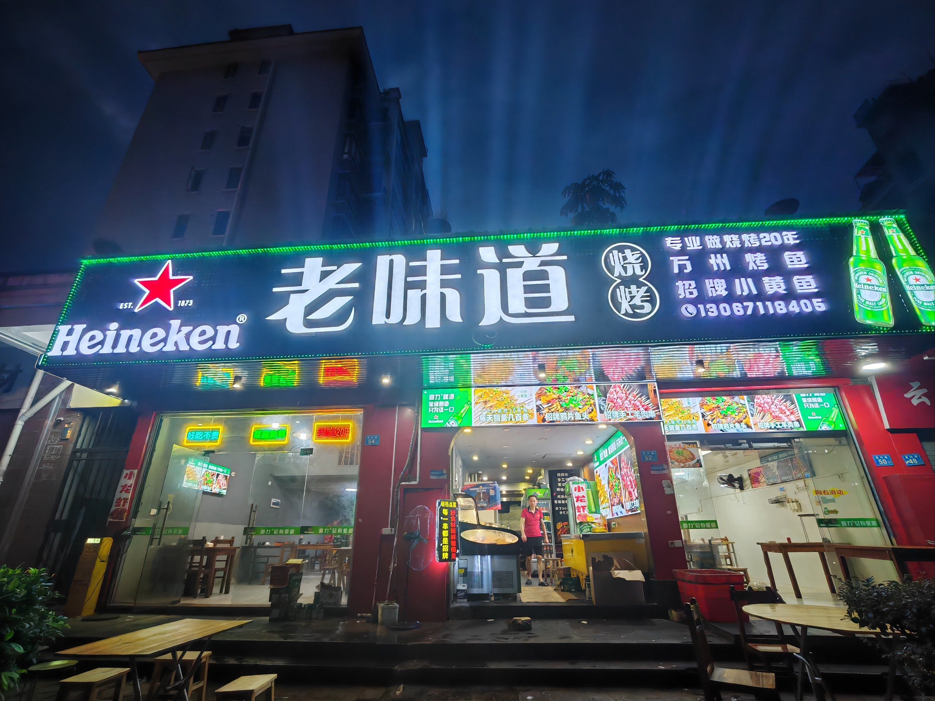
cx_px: 468
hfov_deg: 94.5
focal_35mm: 16
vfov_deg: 78.1
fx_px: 432
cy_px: 350
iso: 200
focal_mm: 1.96
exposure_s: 1/50
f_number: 2.2
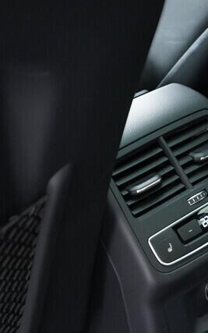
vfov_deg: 23.3
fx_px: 798
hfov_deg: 14.4
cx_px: 243
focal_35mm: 88
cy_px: 248
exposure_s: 1/40
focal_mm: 24
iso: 1600
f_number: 2.8
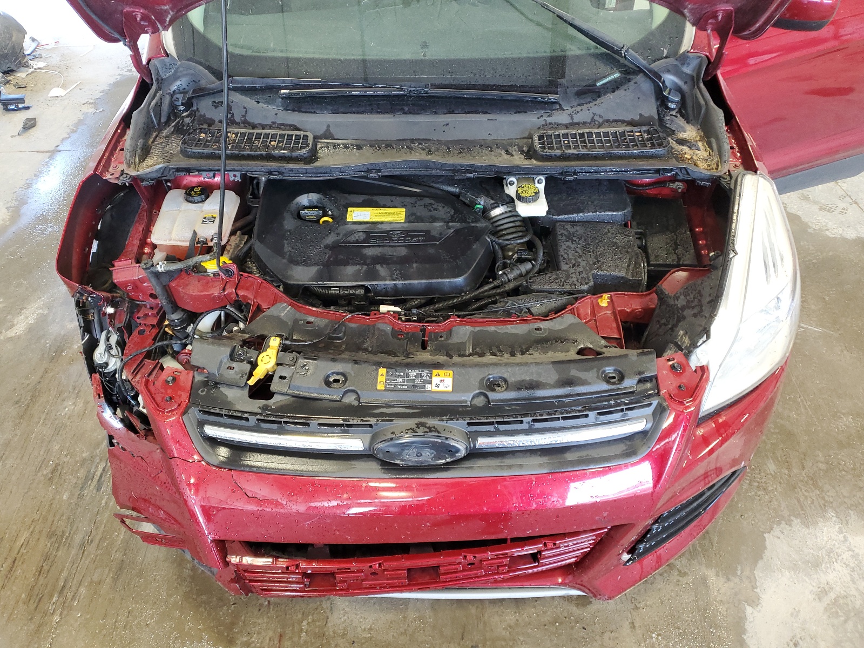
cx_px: 432
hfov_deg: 67.3
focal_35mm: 26
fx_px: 649
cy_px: 324
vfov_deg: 53.1
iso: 132
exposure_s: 1/60.2
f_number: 1.5
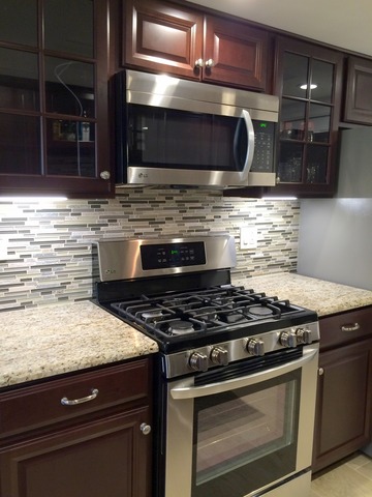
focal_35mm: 29
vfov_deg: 61.7
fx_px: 416
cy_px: 248
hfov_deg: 48.2
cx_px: 186
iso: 100
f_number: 2.2
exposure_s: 1/30
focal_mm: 4.15
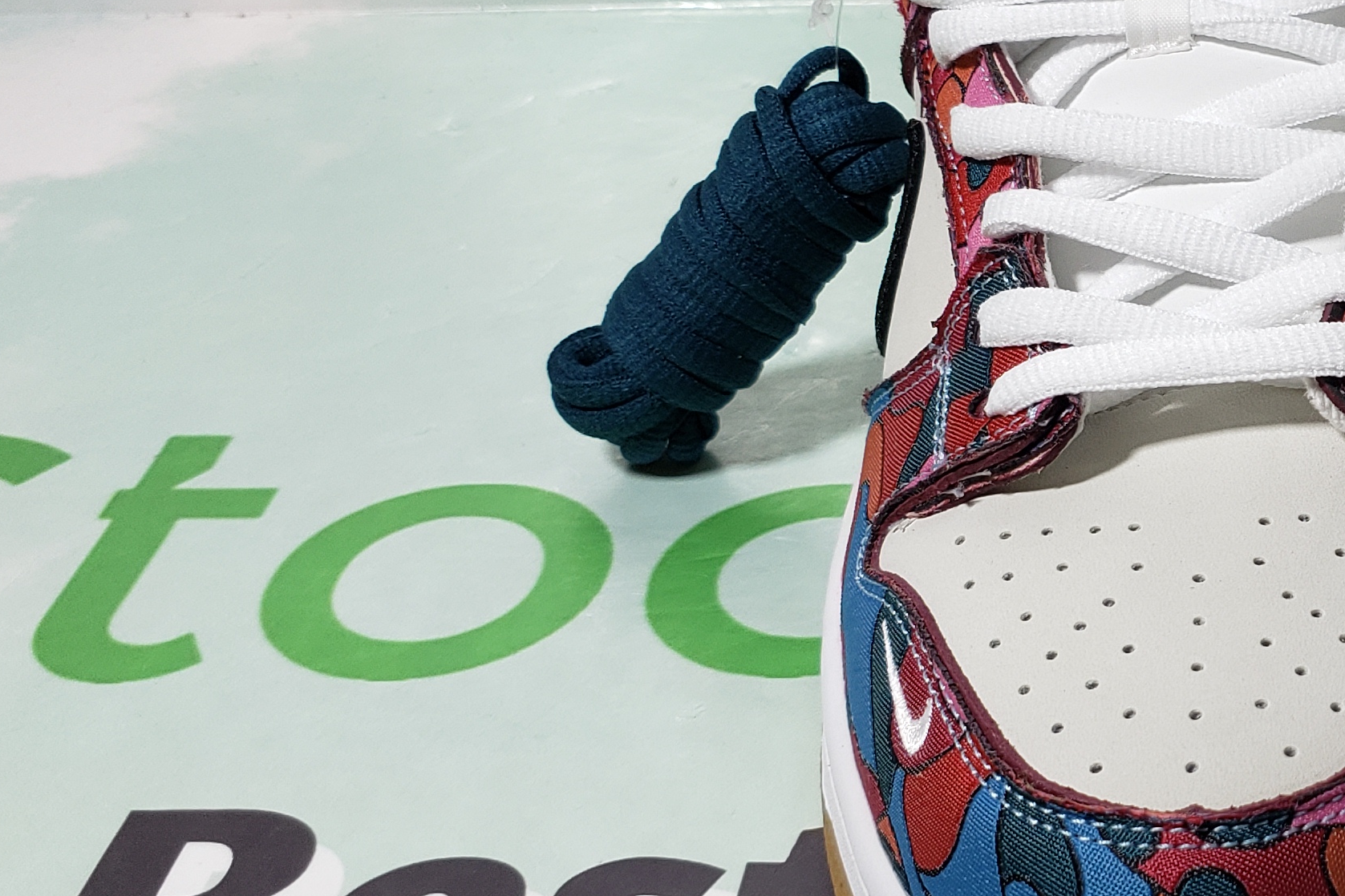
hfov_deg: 28.3
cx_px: 1467
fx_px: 2428
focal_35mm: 65
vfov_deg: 20.9
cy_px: 451
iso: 50
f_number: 1.5
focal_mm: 4.3
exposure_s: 1/467
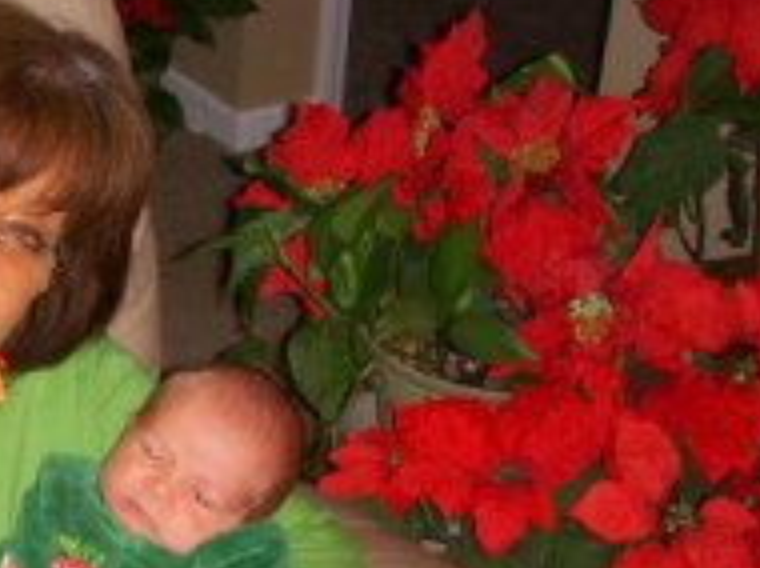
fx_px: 1973
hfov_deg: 20.9
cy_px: 386
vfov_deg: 16.3
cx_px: -40
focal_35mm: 90
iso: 125
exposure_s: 1/40
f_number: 3.3
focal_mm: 6.3
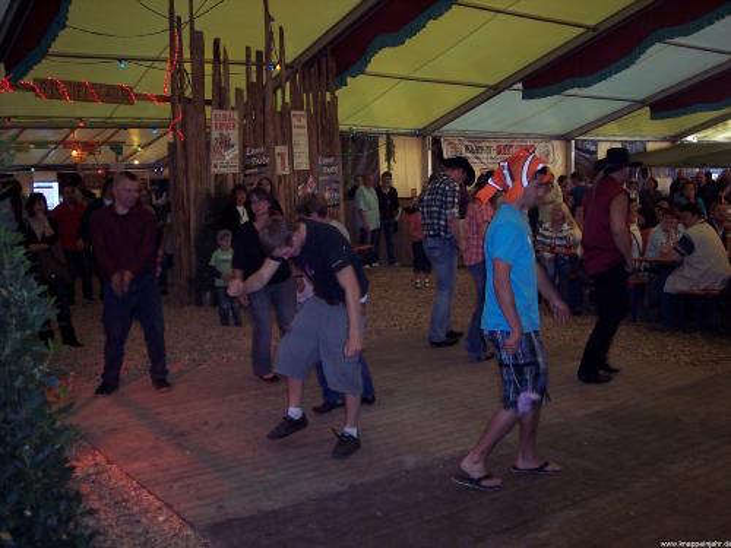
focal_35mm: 39
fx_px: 824
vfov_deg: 36.8
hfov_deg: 47.9
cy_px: 274
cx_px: 366
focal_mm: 8
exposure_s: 1/60
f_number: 2.8
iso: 140
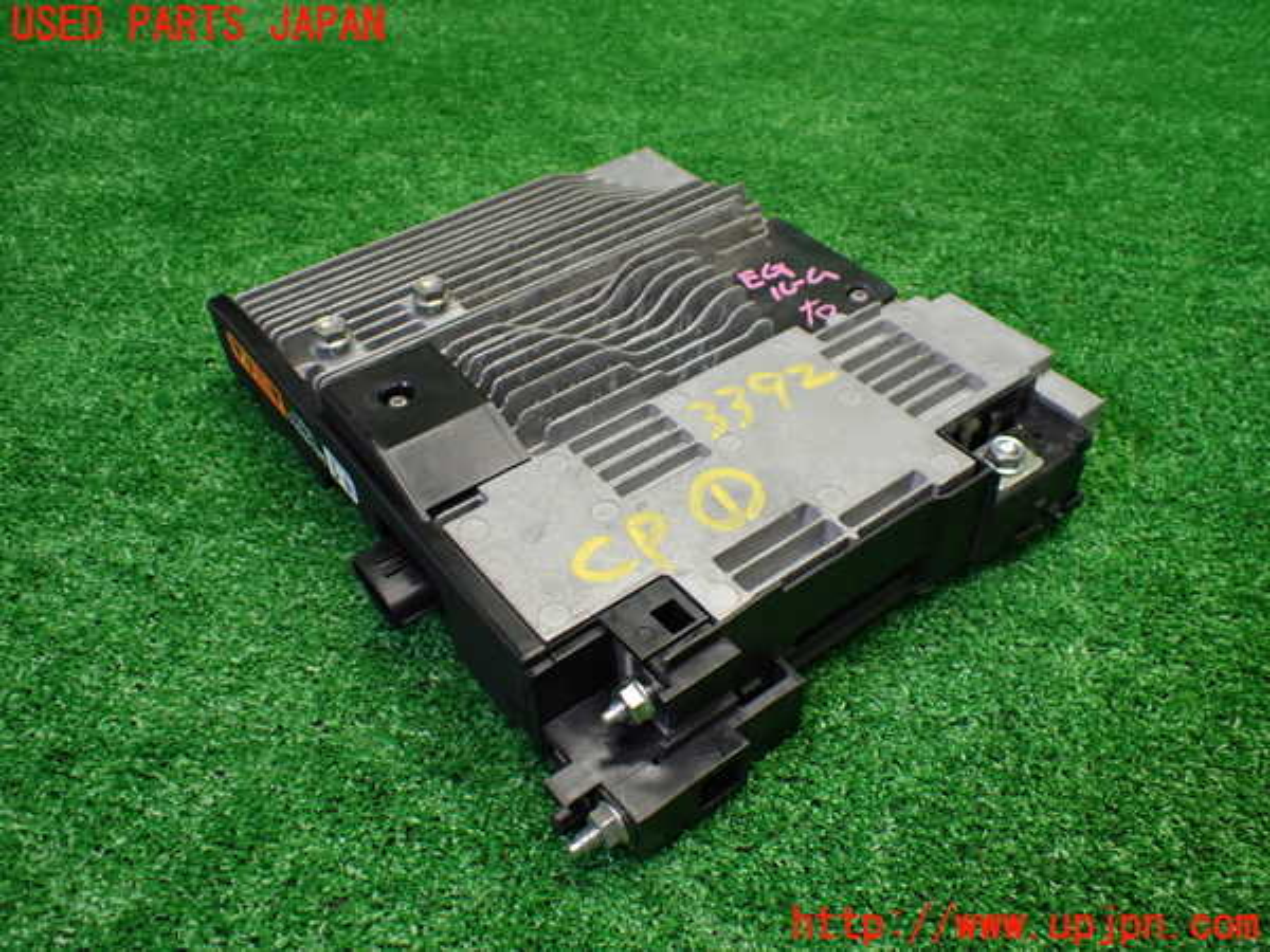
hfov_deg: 60.0
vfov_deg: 46.8
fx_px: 1101
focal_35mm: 30
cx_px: 635
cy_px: 476
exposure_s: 1/125
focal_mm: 5.4
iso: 400
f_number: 2.3
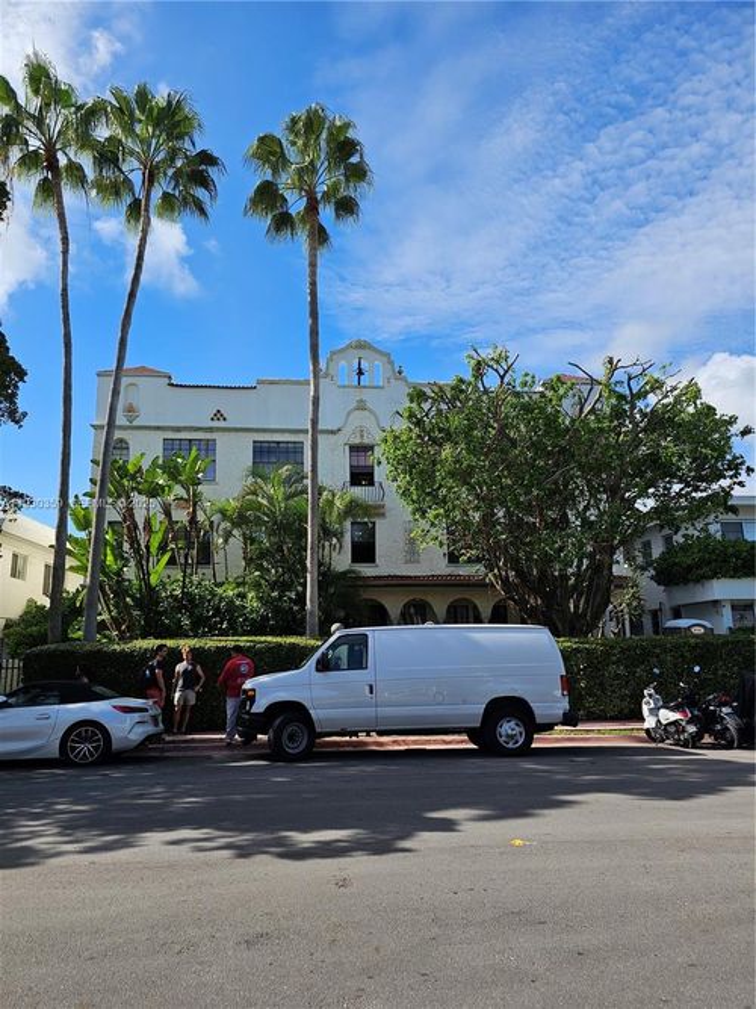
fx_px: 670
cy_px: 504
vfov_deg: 73.9
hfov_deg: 58.9
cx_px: 378
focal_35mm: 23
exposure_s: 1/679
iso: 10
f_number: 1.7
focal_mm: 6.3
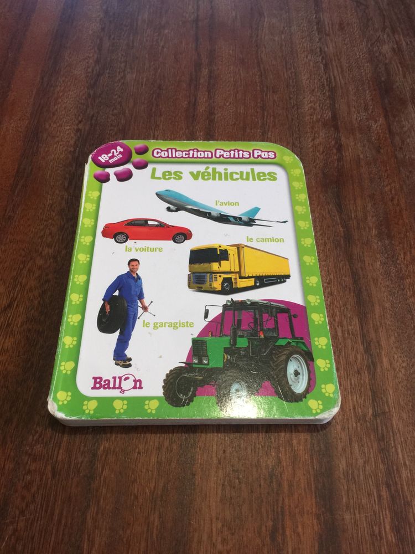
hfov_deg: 48.2
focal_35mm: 29
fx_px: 464
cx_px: 208
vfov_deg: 61.7
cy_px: 277
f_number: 2.2
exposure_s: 1/17
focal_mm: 4.15
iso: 50
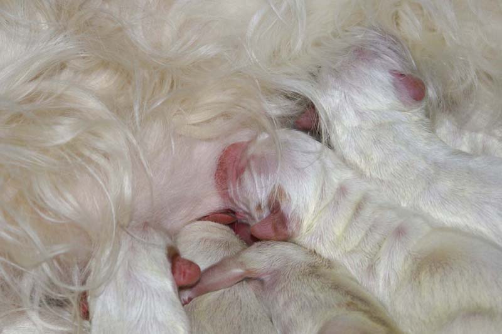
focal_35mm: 105
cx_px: 251
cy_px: 167
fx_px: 1464
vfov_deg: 13.0
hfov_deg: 19.5
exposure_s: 1/125
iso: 400
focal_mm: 70
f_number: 5.6
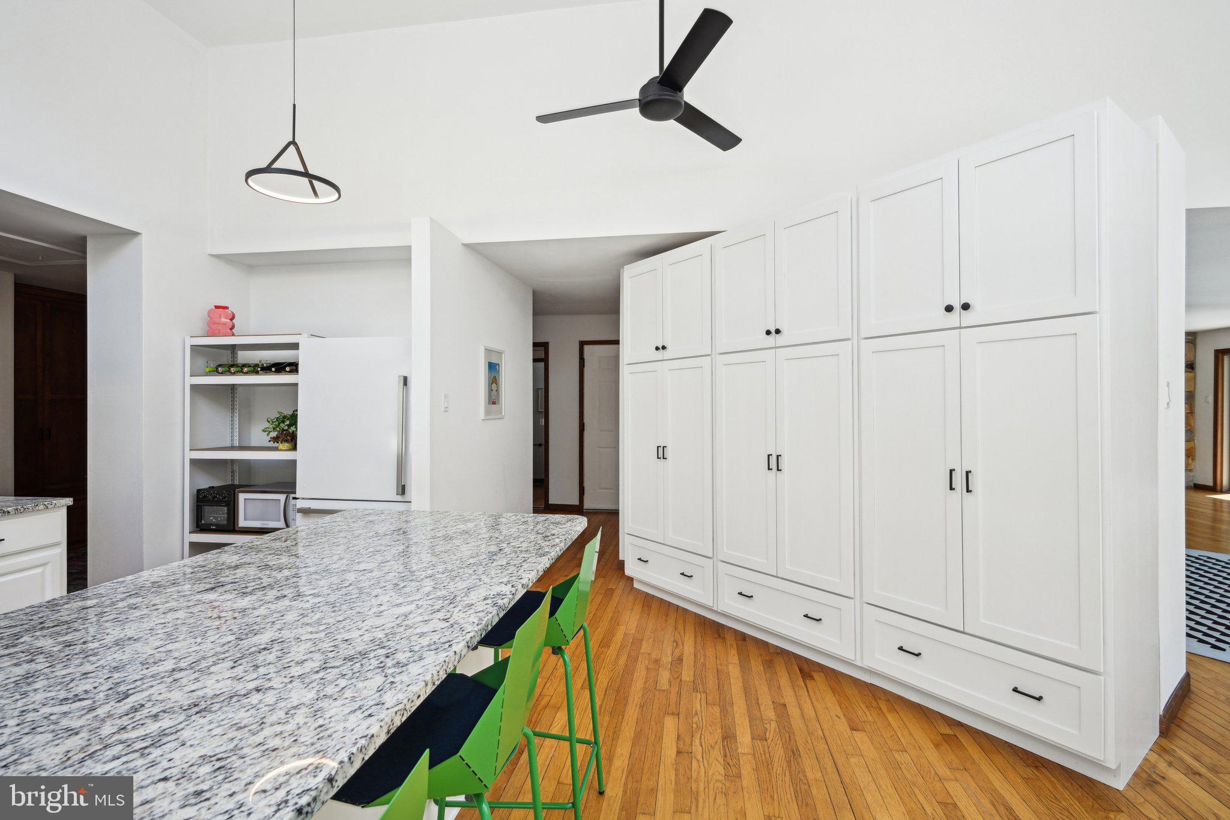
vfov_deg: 73.7
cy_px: 410
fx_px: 547
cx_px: 615
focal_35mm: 16
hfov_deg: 96.7
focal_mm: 16
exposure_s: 1/250
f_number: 8
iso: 800
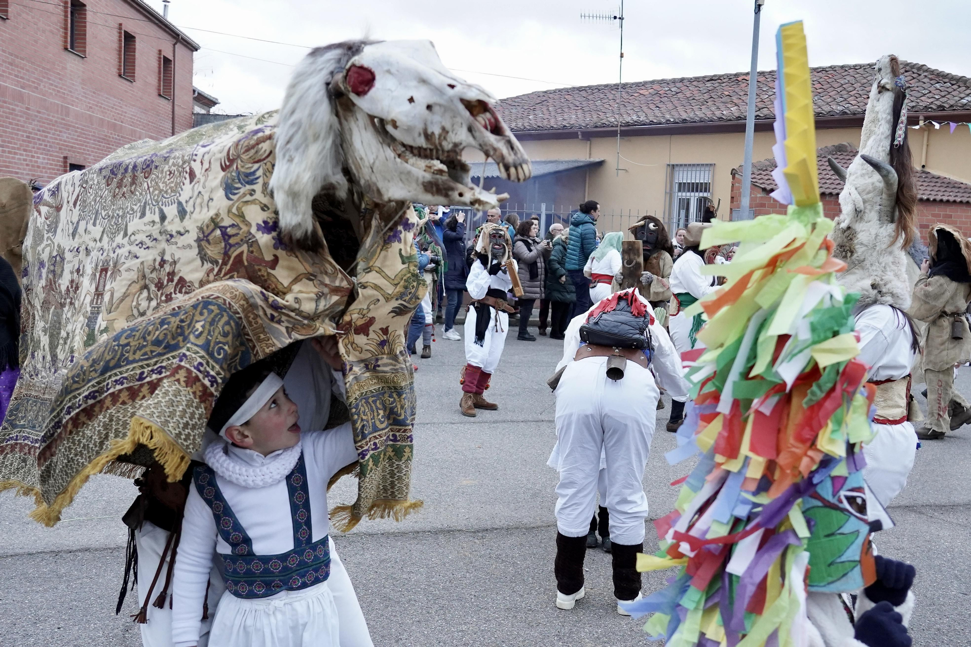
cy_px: 324
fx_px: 971
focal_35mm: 36
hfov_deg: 53.1
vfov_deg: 36.9
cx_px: 486
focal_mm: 24
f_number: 4
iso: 2500
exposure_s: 1/400
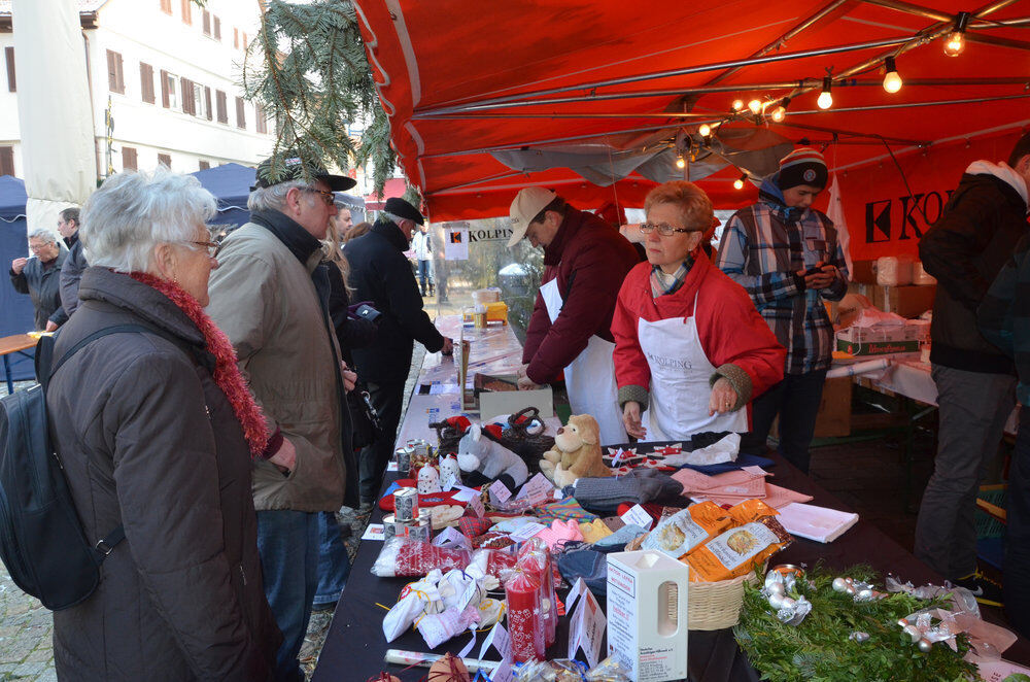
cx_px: 515
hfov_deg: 67.5
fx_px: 771
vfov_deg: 47.7
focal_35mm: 27
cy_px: 341
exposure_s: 1/200
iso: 800
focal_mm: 18
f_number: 9.5
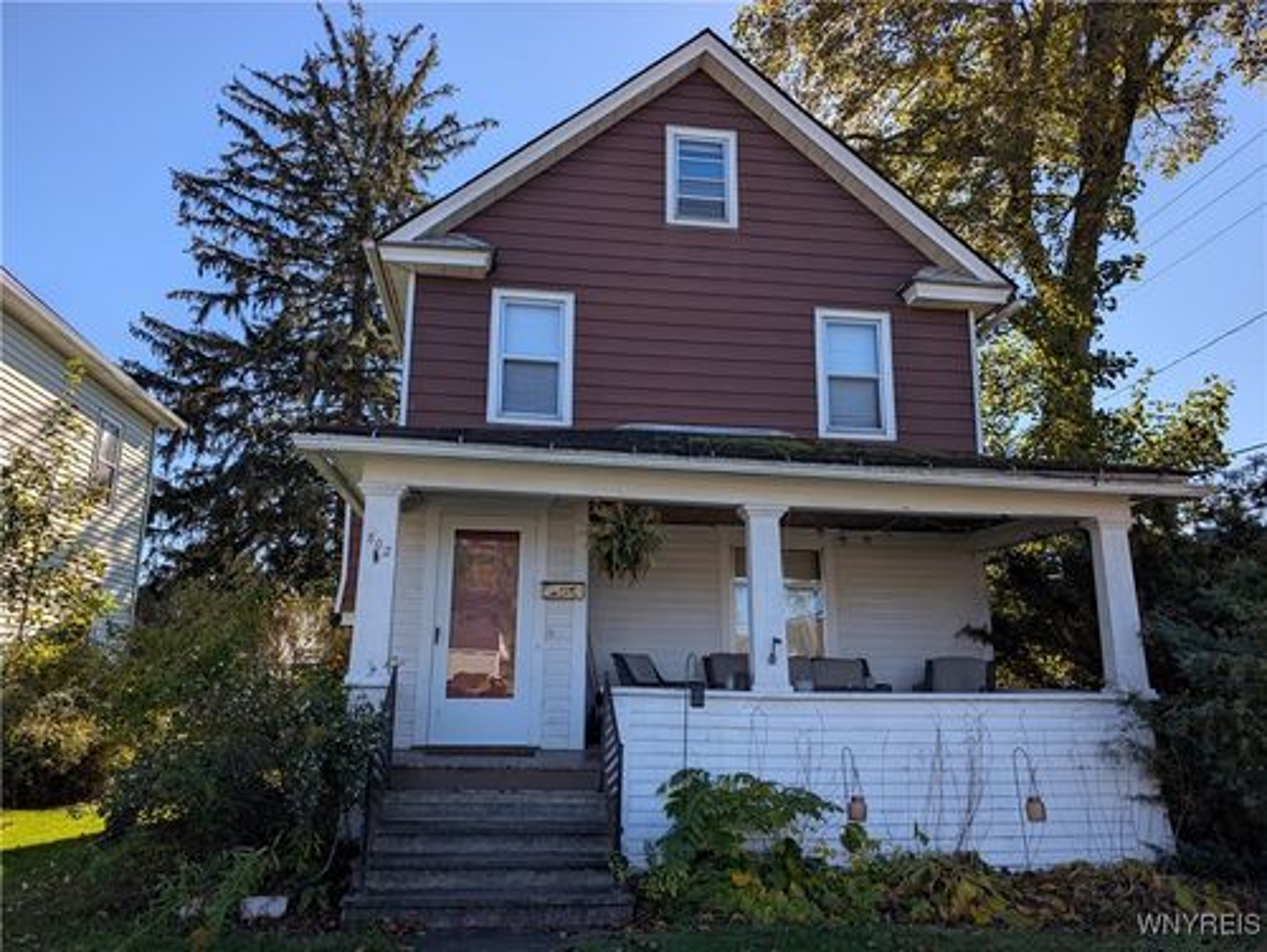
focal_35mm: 24
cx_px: 634
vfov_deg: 56.9
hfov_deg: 71.5
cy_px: 476
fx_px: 879
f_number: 1.68
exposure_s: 1/822
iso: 20
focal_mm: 6.9
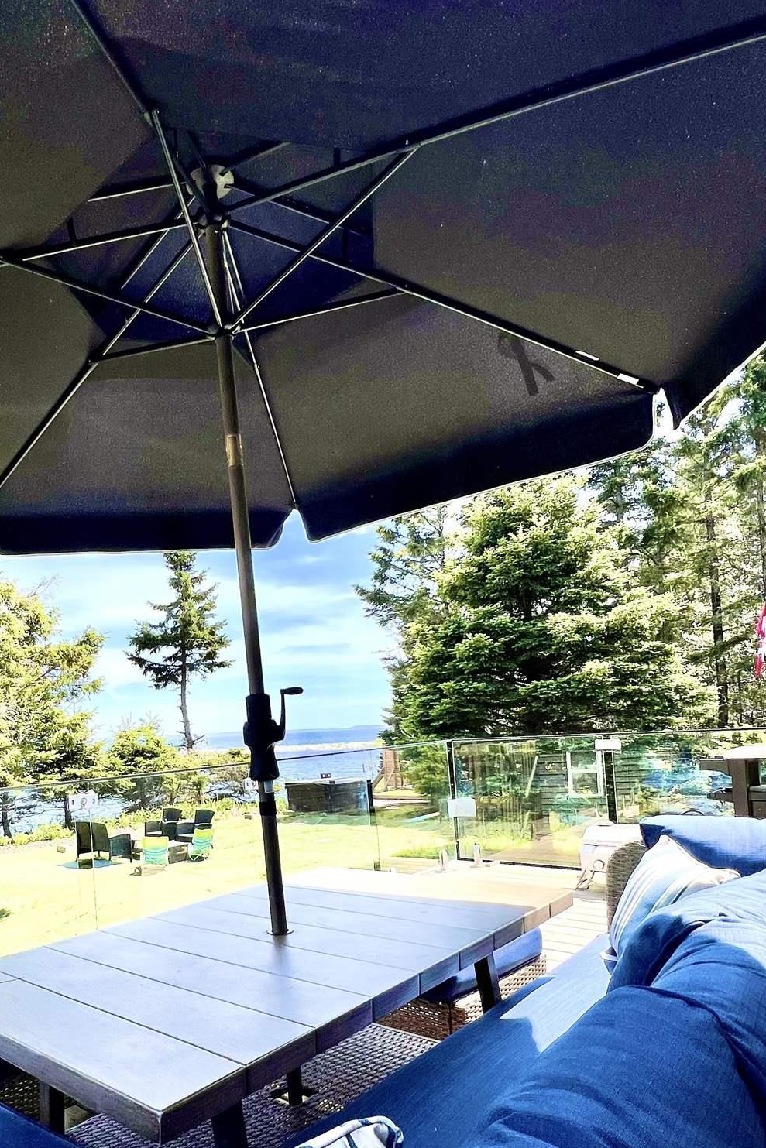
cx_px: 193
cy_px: 718
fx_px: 670
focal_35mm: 21
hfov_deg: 56.6
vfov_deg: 79.7
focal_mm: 1.57
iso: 32
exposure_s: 1/919
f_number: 1.8
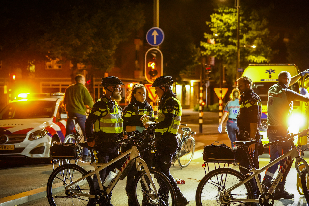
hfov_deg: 24.5
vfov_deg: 16.5
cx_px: 171
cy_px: 113
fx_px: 712
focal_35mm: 83
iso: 6400
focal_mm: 70
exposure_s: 1/50
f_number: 2.8
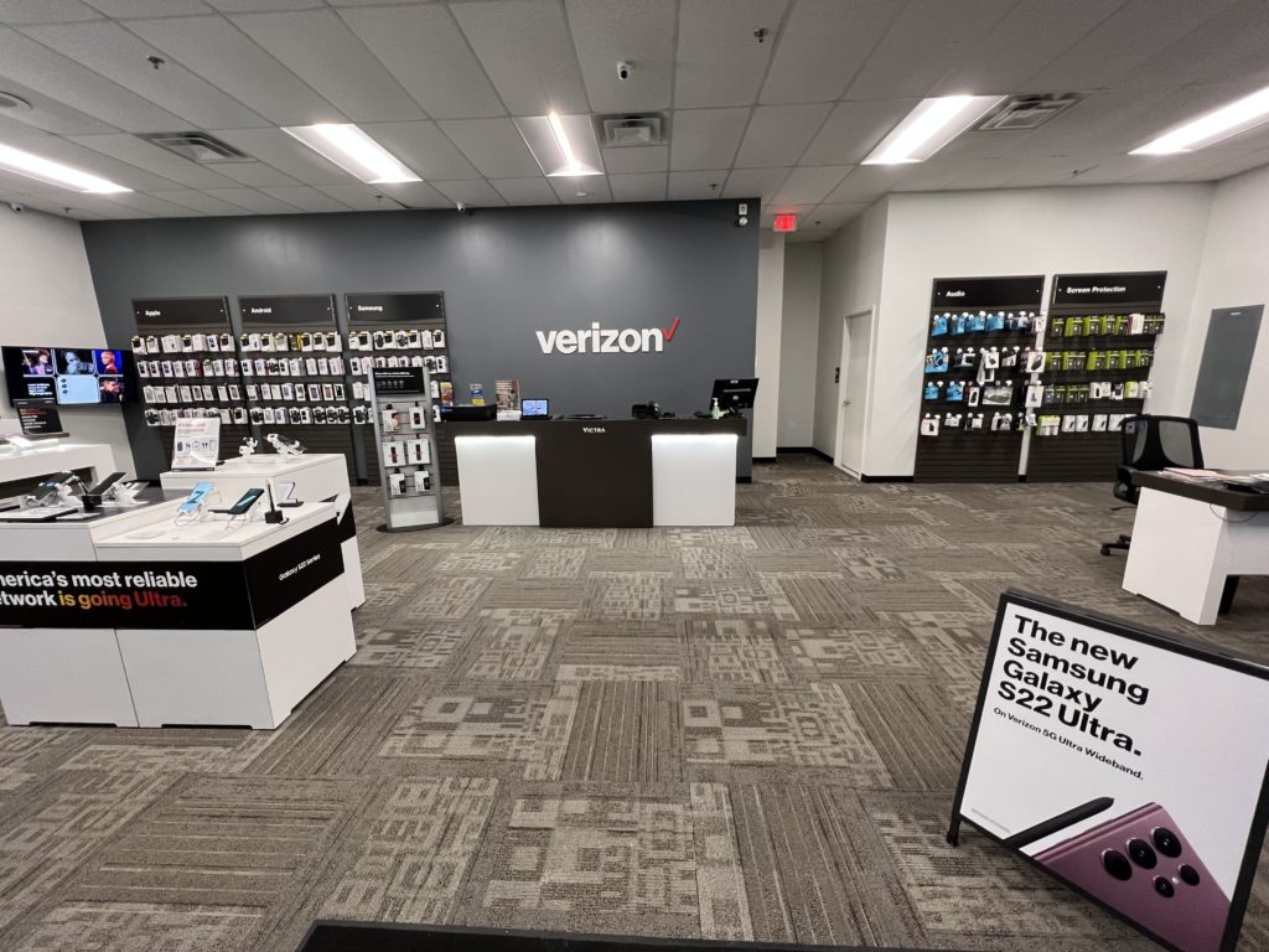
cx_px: 634
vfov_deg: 89.9
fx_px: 477
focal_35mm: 13
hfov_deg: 106.2
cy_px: 476
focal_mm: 1.57
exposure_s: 1/60
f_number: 1.8
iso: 250
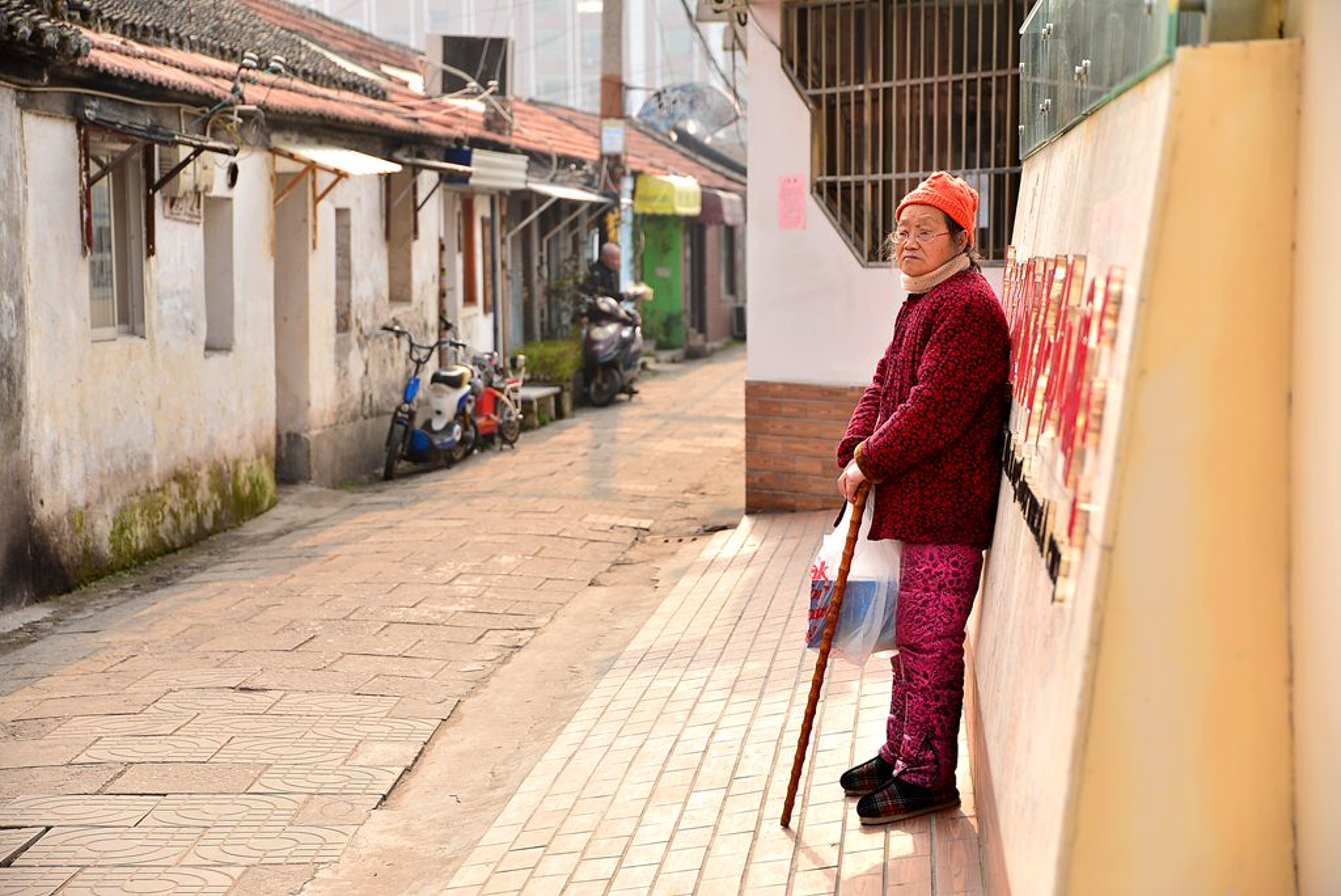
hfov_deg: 29.6
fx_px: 2534
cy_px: 448
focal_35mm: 68
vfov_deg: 20.0
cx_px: 670
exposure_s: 1/640
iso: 200
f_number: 4
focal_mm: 68
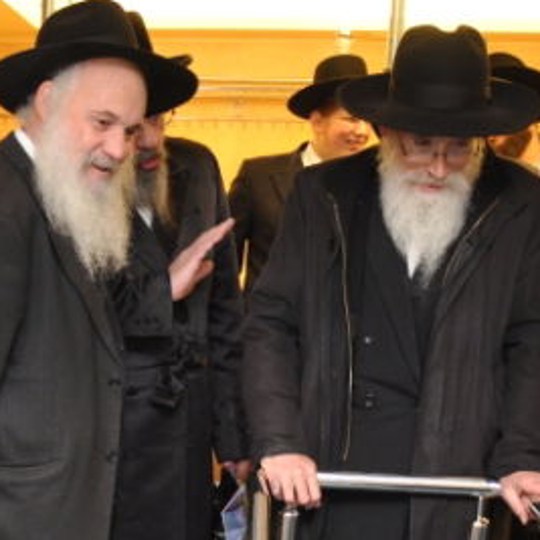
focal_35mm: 88
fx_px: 1553
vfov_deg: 18.9
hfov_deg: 18.3
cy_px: 601
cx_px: -168
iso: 640
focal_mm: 18
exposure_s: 1/60
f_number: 4
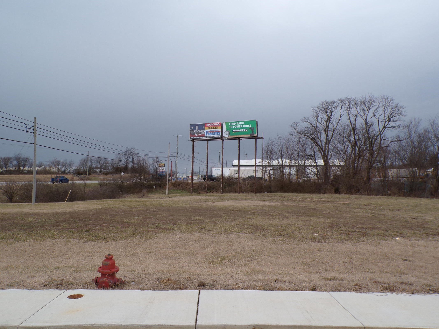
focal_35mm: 28
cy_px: 164
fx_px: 355
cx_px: 220
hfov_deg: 63.4
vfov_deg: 49.7
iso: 100
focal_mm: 5
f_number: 4.6
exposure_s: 1/300
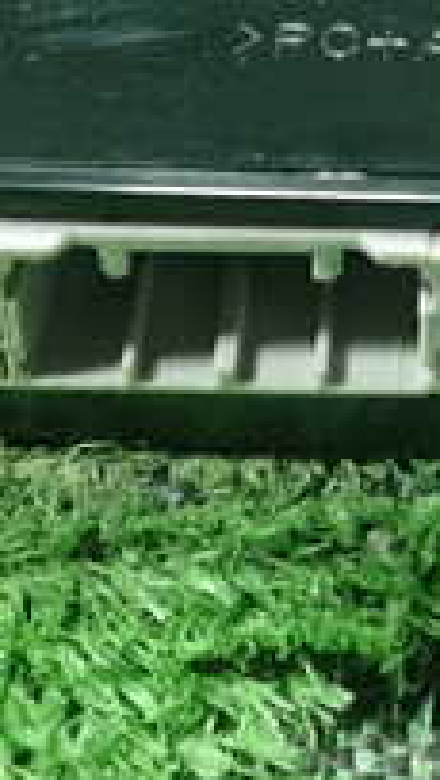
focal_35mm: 96
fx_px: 1988
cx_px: 413
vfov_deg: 21.5
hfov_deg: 12.5
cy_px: 4
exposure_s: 1/125
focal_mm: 5.5
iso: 800
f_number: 2.3
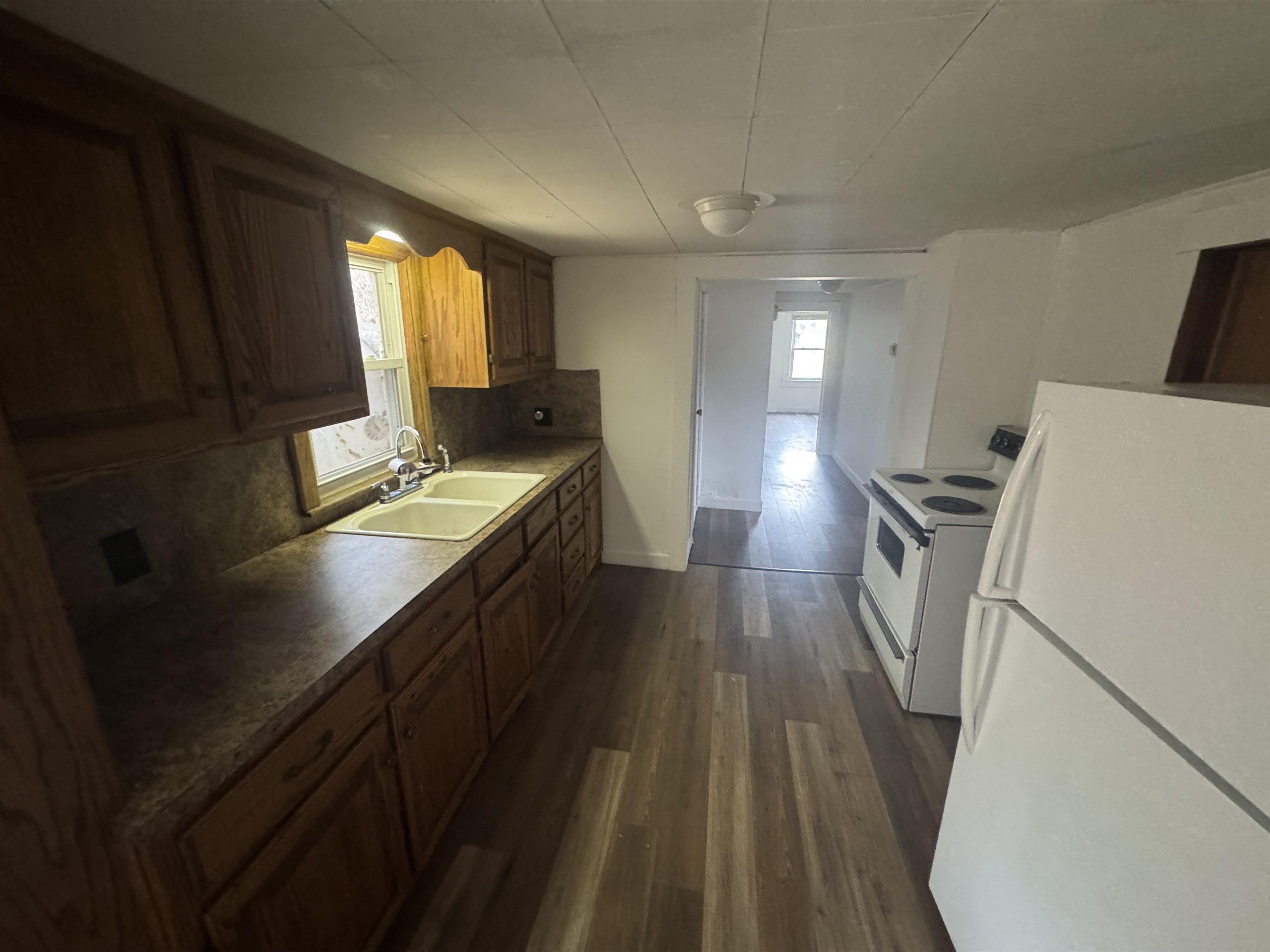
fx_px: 514
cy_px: 476
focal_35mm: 14
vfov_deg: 85.7
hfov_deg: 102.1
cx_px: 635
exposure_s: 1/60
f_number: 2.2
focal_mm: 2.22
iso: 800
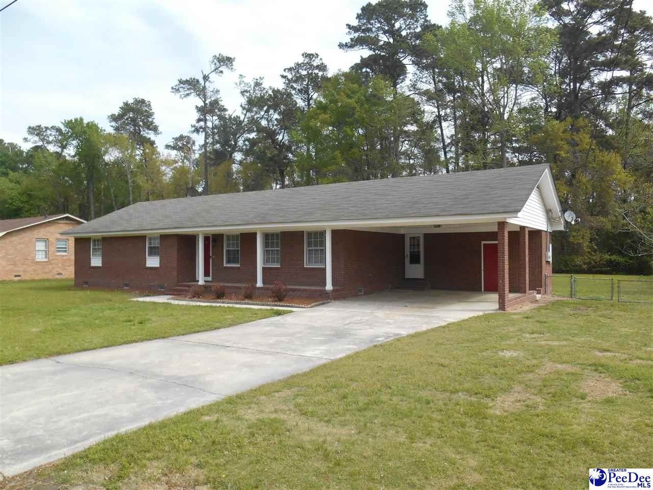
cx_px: 326
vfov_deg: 53.0
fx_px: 490
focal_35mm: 26
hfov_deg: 67.3
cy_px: 245
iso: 80
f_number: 3.4
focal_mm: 4.7
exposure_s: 1/500
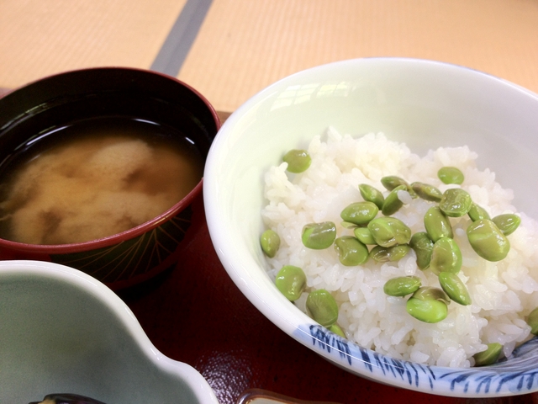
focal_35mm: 35
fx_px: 544
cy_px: 202
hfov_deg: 52.6
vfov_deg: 40.7
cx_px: 269
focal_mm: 4.28
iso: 100
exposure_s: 1/20
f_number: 2.4
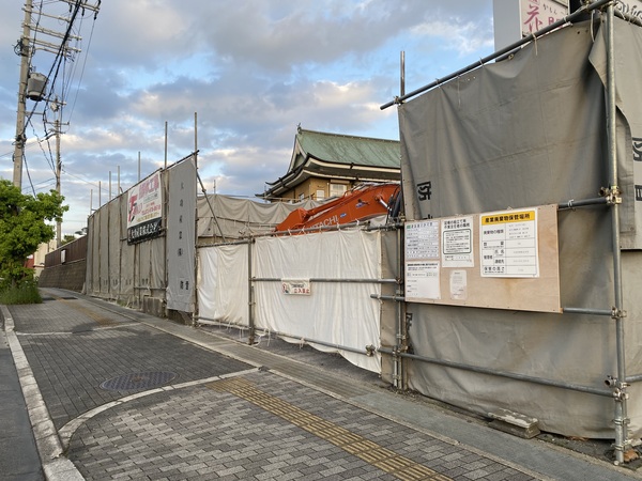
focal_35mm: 26
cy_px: 240
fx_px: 482
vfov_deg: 53.1
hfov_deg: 67.3
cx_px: 321
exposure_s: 1/479
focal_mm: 4.25
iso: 32
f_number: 1.8
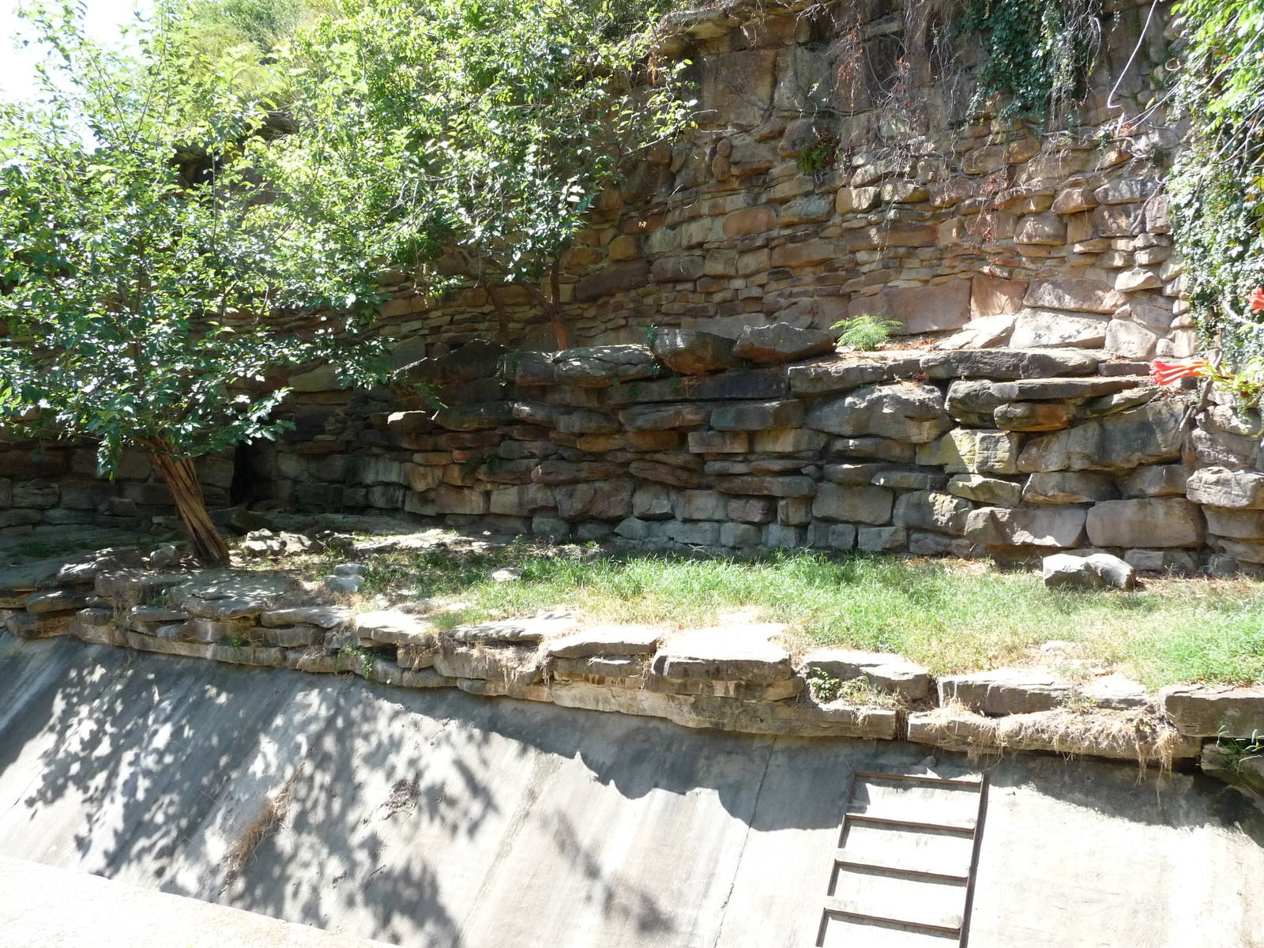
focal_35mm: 30
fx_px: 1095
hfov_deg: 60.0
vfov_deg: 46.8
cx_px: 632
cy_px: 474
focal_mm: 5
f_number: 3.4
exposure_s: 1/500
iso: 320
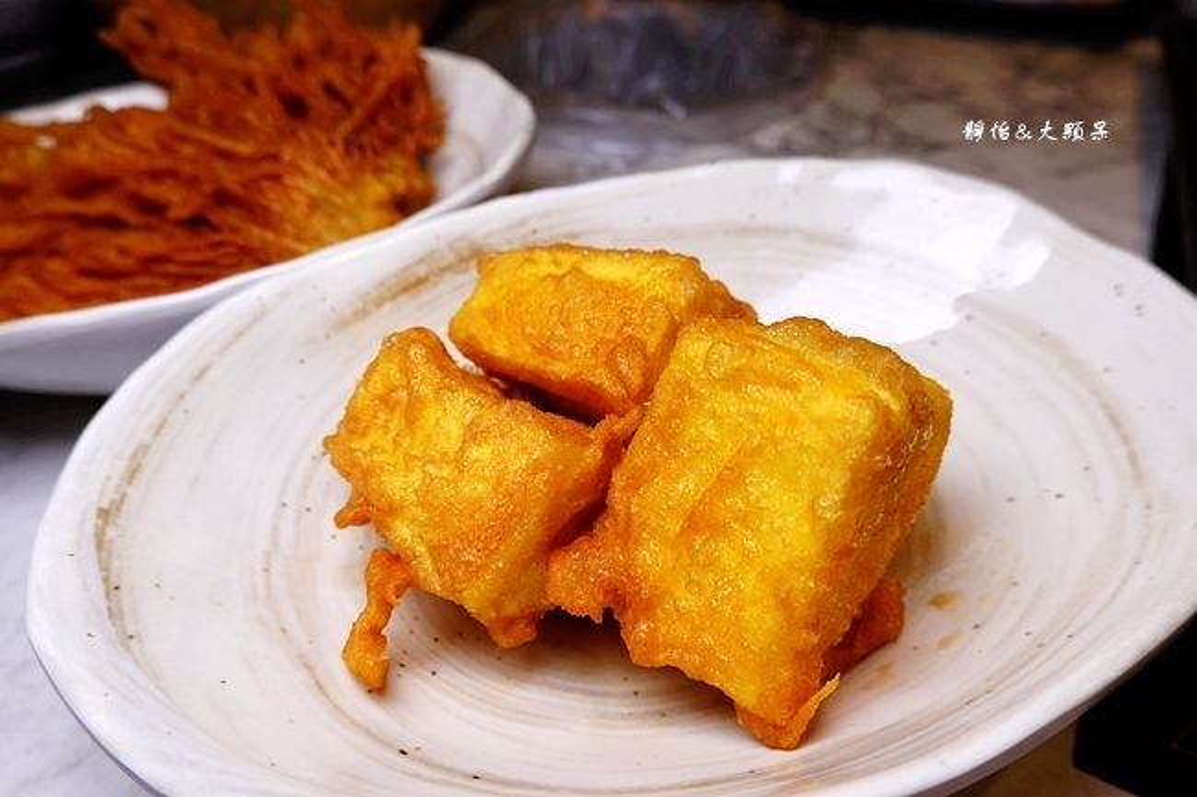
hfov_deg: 73.8
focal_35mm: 24
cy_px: 398
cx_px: 598
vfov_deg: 53.1
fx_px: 798
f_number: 4
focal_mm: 9
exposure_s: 1/200
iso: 125
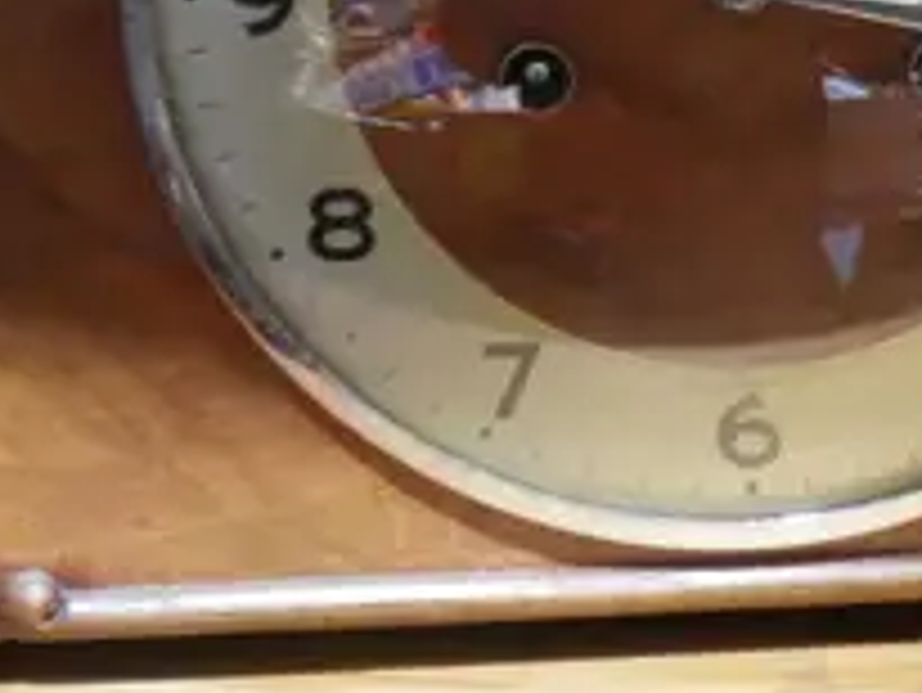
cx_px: 1871
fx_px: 4264
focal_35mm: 160
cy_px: 101
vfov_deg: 9.3
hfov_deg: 11.1
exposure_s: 1/60
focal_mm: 16
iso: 1600
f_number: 3.6
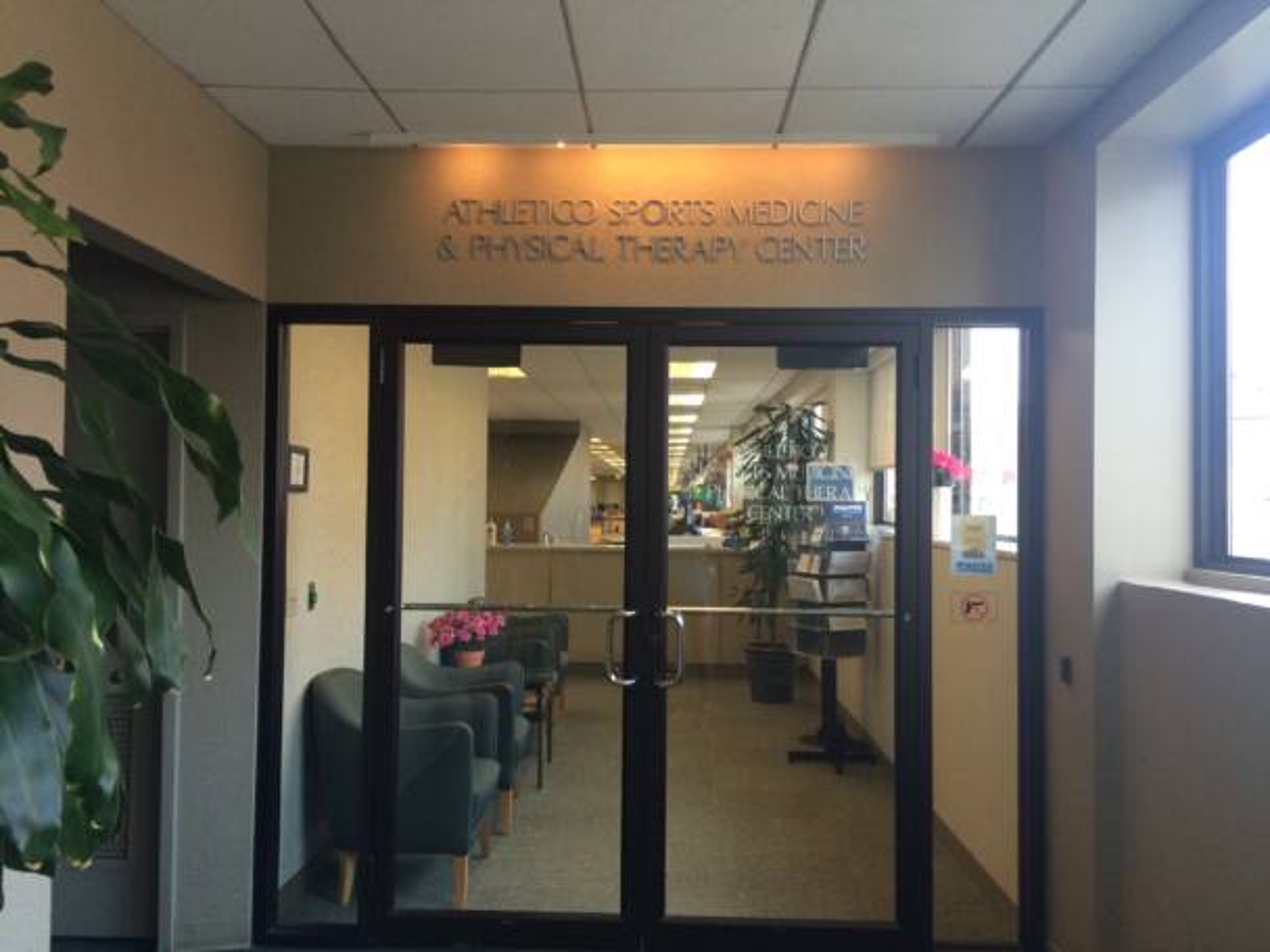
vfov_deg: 48.2
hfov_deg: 61.7
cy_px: 476
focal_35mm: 29
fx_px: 1064
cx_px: 635
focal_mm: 4.15
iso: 64
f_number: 2.2
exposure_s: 1/30
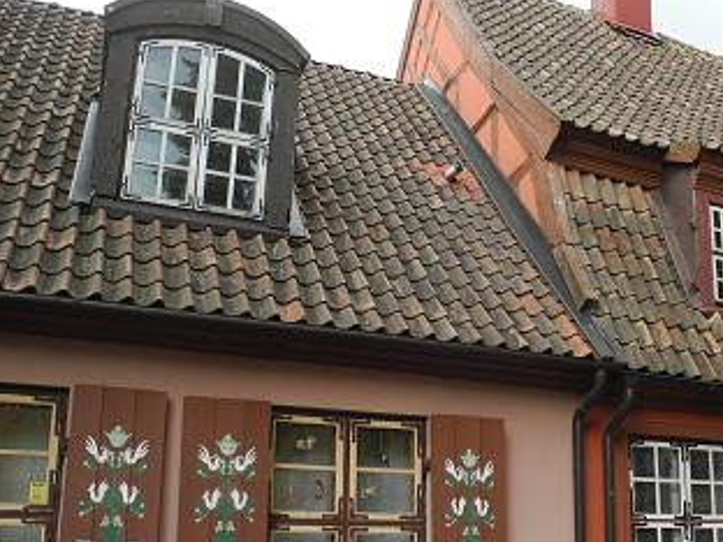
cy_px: 357
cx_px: 572
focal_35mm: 46
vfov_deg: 31.3
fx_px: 961
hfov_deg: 39.7
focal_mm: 6
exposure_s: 1/400
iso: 100
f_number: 2.8
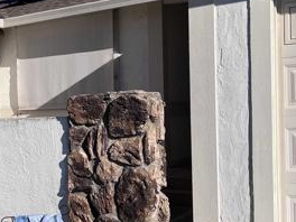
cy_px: 128
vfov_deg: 23.3
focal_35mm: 63
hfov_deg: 27.9
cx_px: -33
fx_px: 539
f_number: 1.5
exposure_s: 1/9434
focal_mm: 5.7
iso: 50
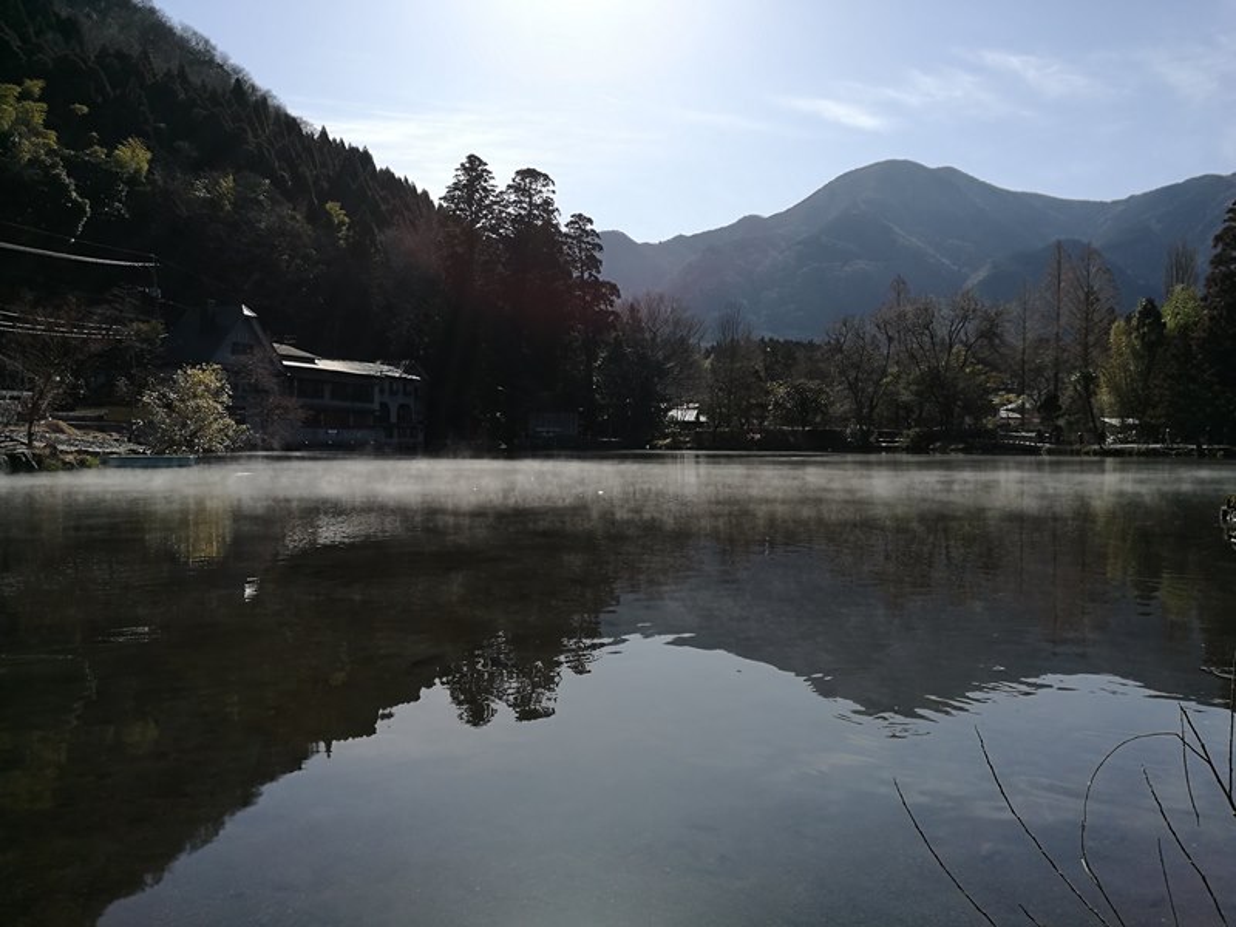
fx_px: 964
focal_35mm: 27
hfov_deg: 65.3
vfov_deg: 51.4
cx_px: 618
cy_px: 464
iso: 50
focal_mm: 4.5
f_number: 2.2
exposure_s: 1/1706
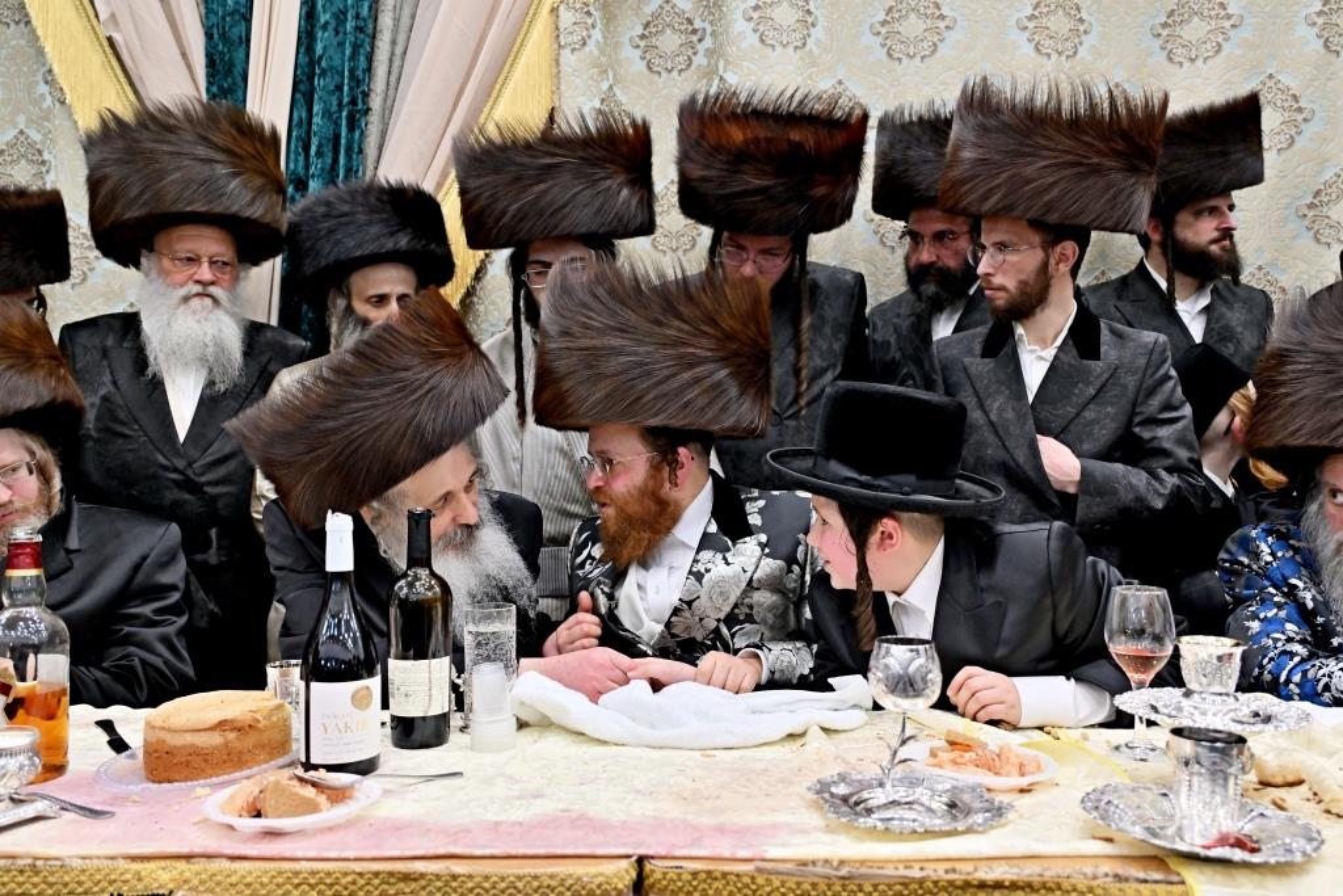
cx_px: 672
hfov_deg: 63.7
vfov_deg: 45.0
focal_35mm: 29
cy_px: 448
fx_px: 1082
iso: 1000
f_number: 4
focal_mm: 29
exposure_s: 1/320
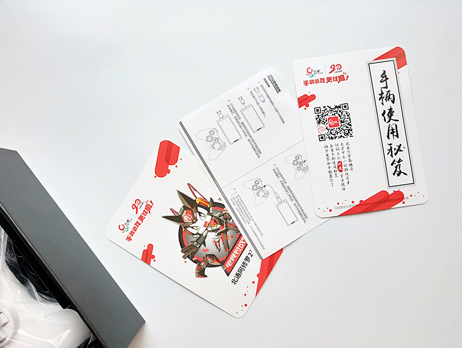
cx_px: 231
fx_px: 414
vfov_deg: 45.6
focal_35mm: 31
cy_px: 174
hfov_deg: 58.3
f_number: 2
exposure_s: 1/33
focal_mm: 3.75
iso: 40
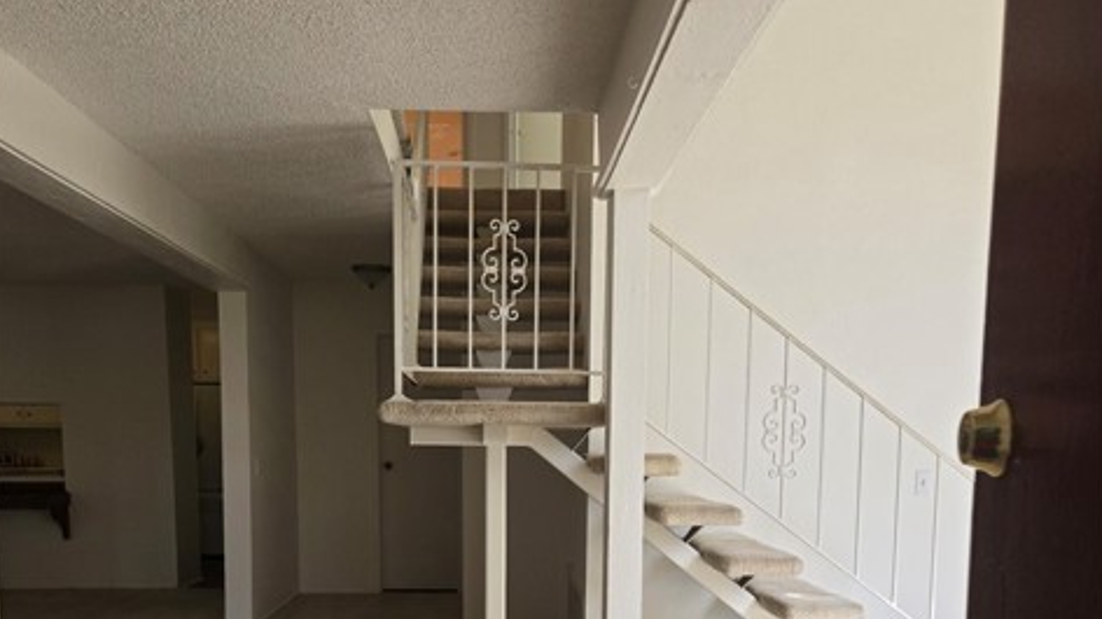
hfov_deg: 58.0
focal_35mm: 34
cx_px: 551
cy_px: 554
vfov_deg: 32.9
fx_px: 993
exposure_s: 1/508
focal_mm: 5.4
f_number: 1.8
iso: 100
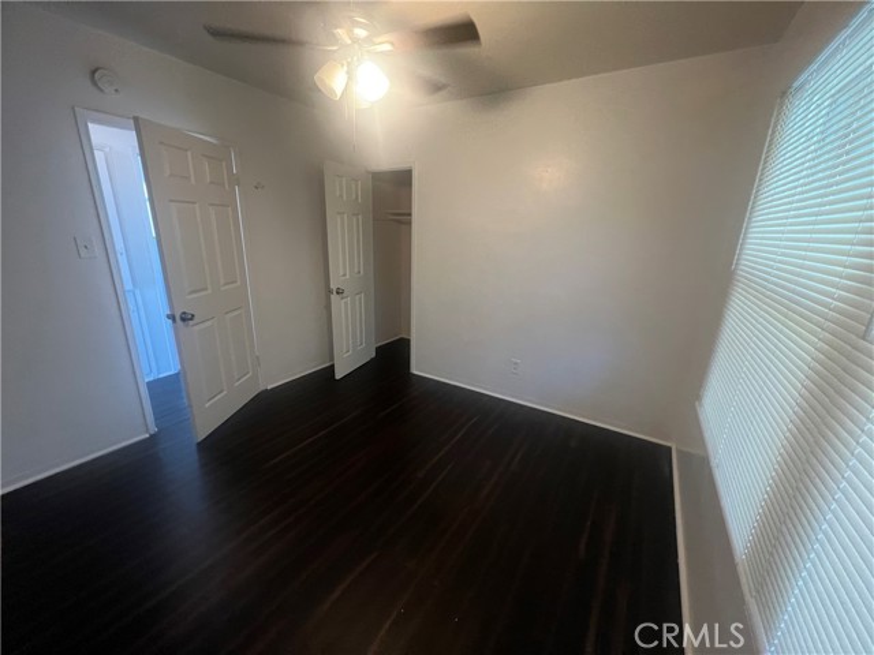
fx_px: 328
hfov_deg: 106.2
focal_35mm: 13
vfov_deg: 89.9
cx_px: 437
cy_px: 328
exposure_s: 1/60
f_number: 1.8
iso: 400
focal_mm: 1.57
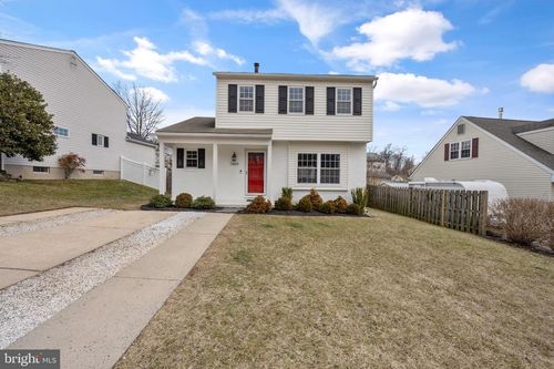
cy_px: 184
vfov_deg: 81.2
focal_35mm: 14
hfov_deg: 104.3
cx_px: 277
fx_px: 215
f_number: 8
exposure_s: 1/500
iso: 320
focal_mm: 14
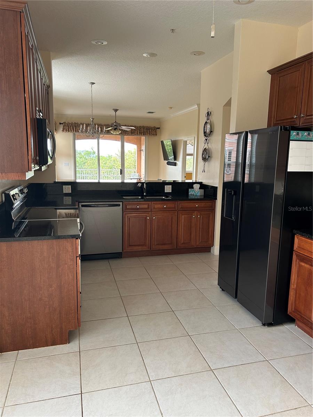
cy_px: 208
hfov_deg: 53.1
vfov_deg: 67.3
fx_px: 313
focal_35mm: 26
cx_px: 156
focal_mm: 5.7
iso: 100
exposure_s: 1/121
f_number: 1.5
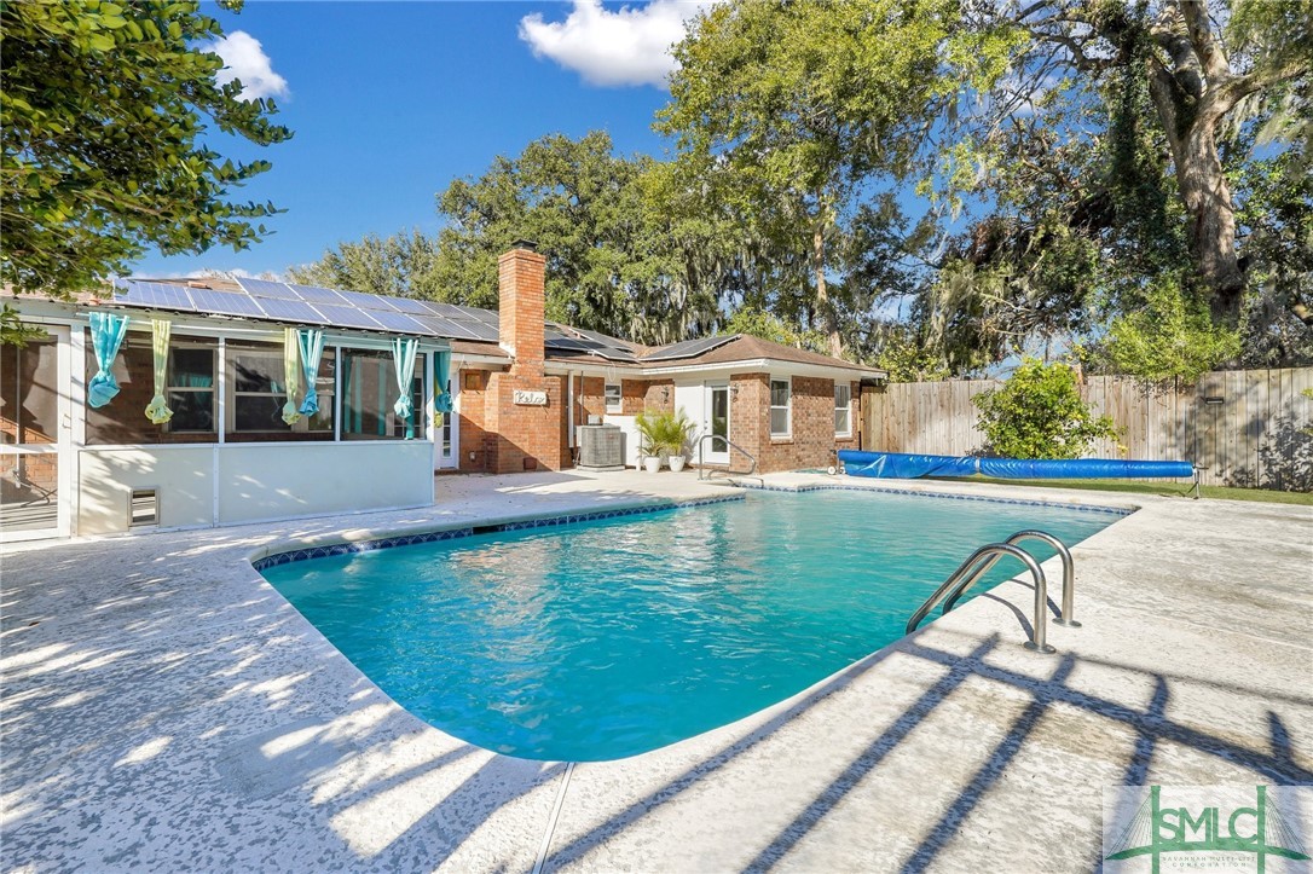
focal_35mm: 16
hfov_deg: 96.8
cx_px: 656
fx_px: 583
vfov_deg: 73.7
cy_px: 437
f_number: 11
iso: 100
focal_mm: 16
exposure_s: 1/80
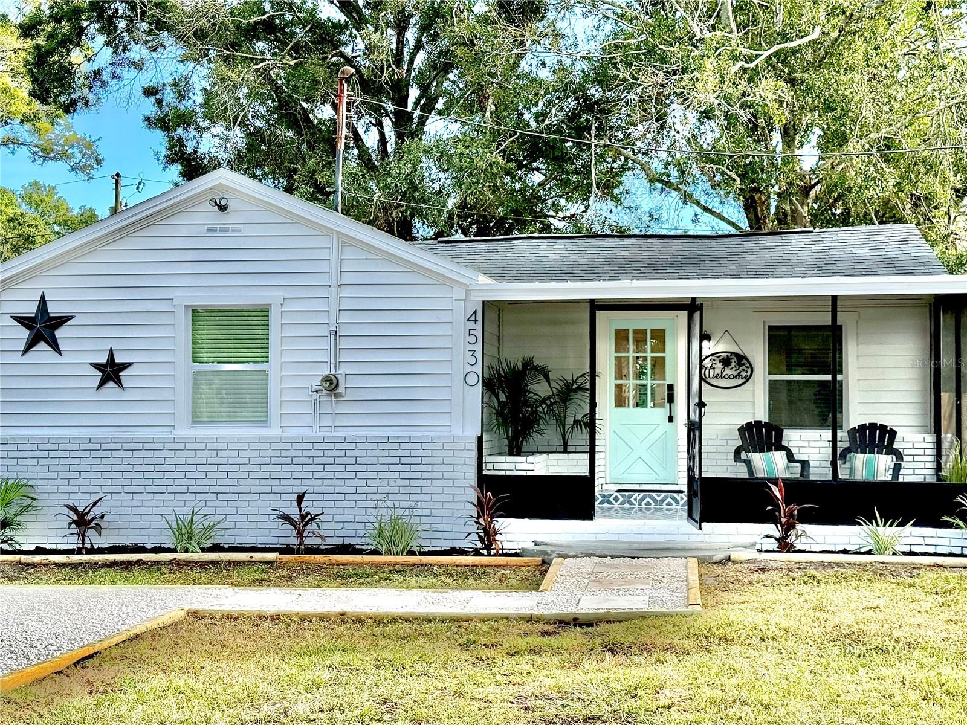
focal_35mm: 48
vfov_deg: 30.3
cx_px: 484
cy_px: 362
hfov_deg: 39.7
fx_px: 1341
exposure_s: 1/1285
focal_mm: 6.76
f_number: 1.78
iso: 64
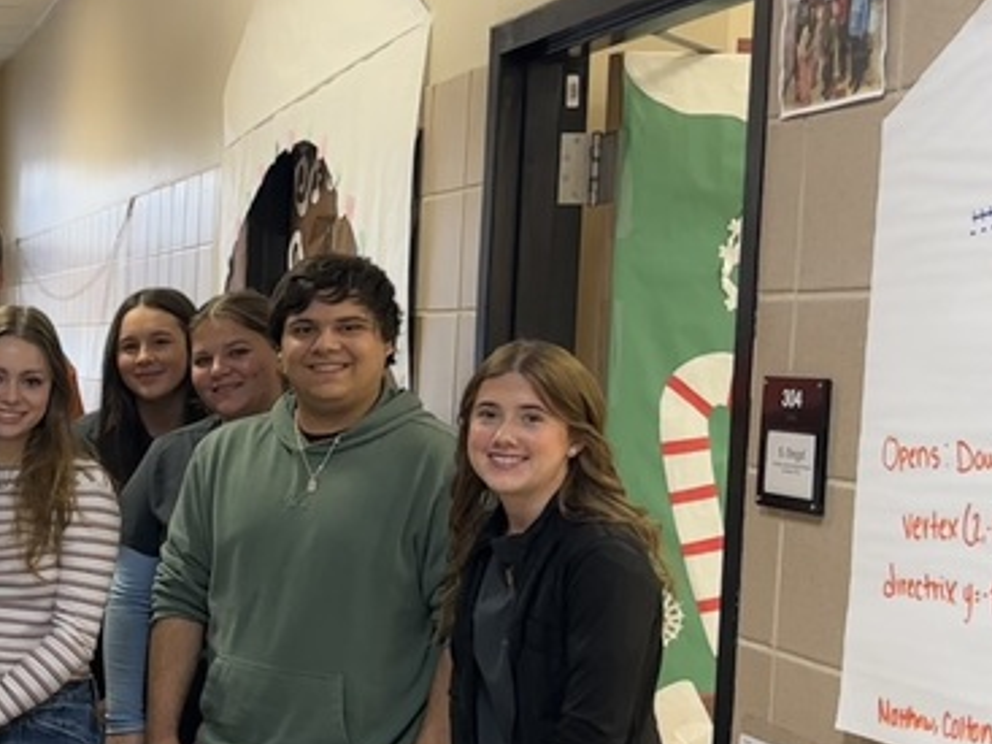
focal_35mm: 67
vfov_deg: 21.8
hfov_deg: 25.4
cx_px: -262
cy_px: 519
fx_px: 1919
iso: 200
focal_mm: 6.86
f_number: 1.78
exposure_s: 1/60
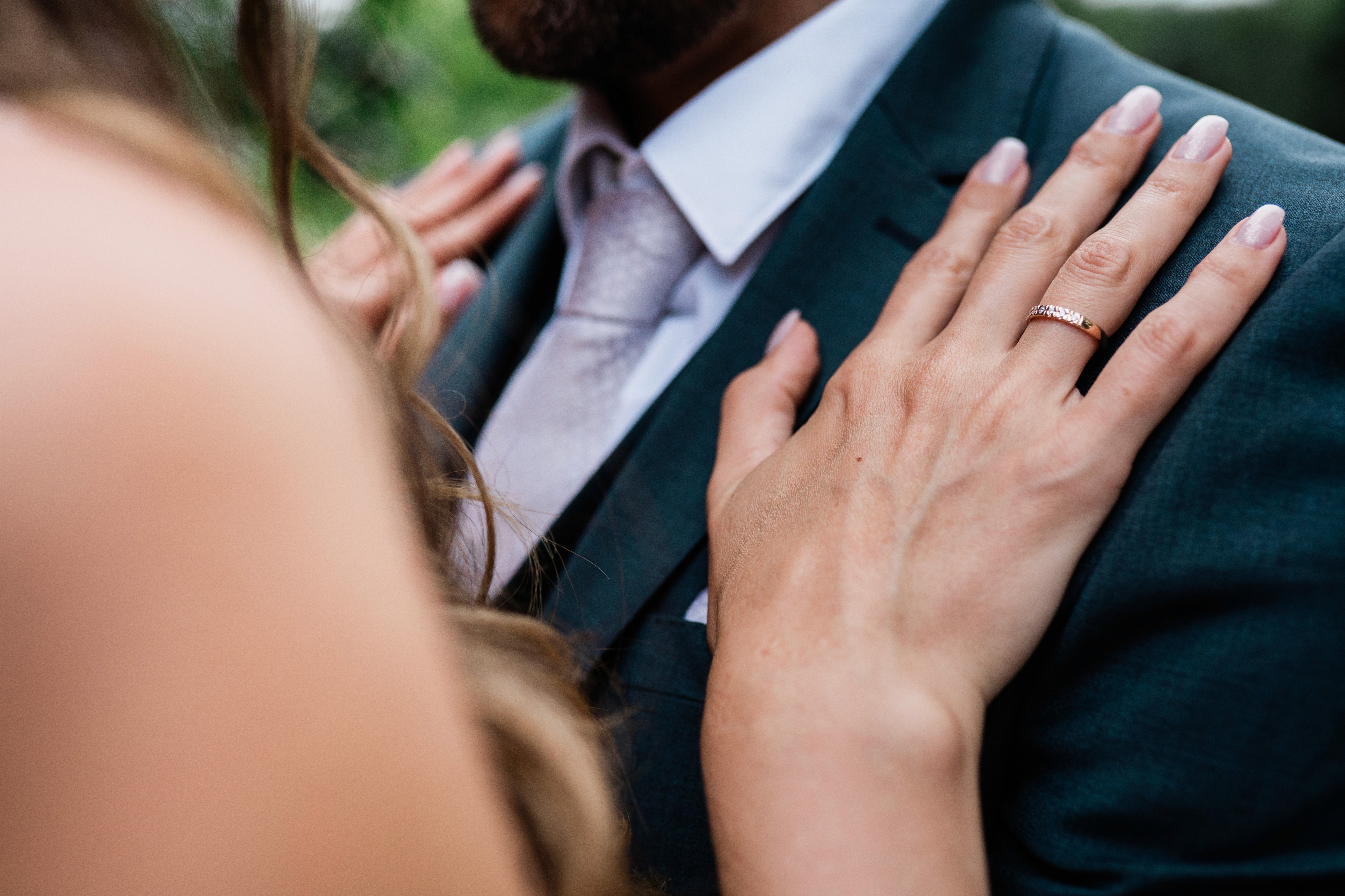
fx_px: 1382
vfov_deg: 35.9
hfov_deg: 51.9
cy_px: 472
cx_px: 648
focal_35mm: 37
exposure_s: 1/100
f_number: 2.5
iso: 640
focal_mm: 35
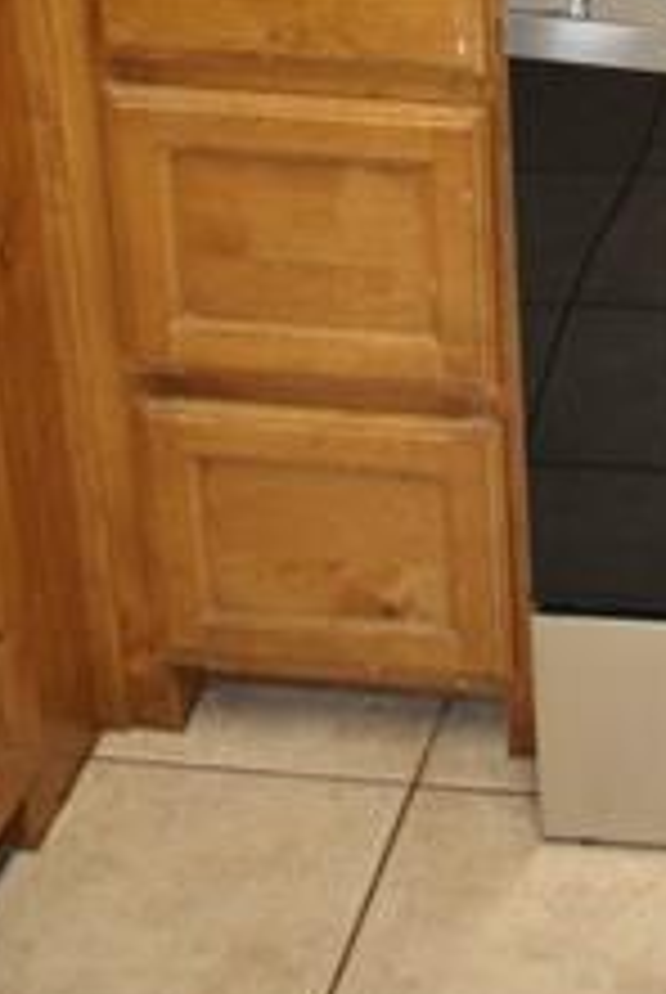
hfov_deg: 13.6
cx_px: 1055
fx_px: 2600
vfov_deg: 20.4
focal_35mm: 94
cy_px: -162
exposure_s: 1/20
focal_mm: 18
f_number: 3.5
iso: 200
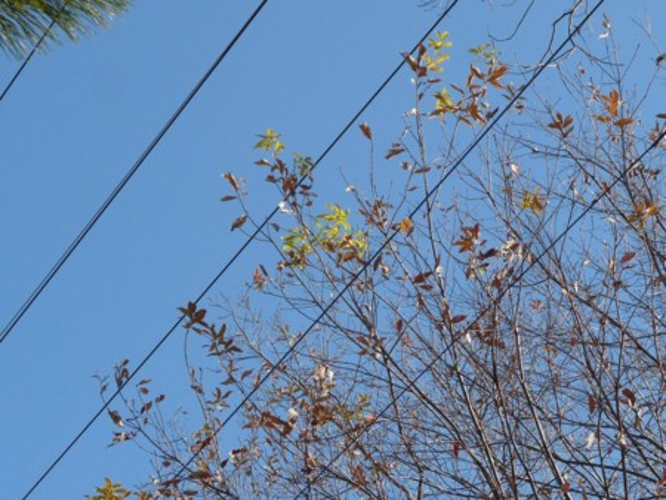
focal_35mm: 143
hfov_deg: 13.8
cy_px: 250
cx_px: 333
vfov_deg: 10.4
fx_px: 2753
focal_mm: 18
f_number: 5.6
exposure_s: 1/400
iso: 100
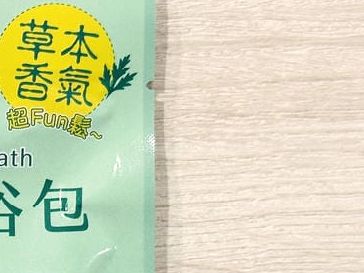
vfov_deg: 9.3
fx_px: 1650
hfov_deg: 12.1
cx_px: -138
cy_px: 348
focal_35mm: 157
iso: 80
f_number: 1.78
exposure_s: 1/60
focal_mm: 6.86
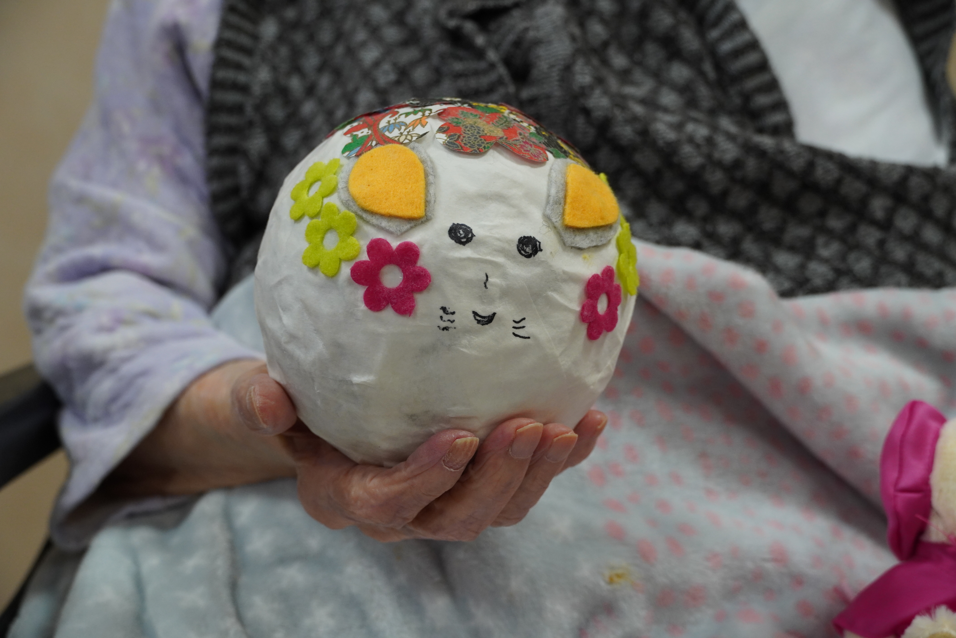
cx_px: 478
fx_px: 1793
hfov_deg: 29.8
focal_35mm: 68
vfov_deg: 20.2
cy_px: 319
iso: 1250
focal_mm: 45
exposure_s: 1/160
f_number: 5
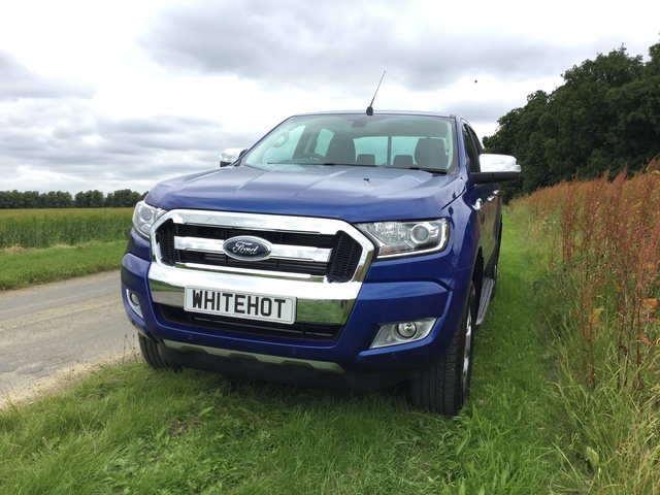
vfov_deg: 45.4
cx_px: 330
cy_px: 248
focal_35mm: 31
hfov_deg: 58.4
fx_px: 591
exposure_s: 1/582
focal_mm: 3.3
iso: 25
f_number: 2.4
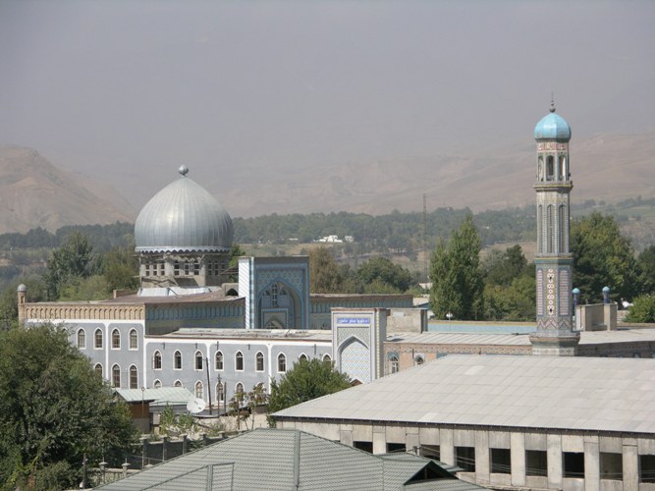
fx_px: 2838
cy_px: 246
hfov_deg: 13.2
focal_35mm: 150
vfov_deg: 9.9
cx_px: 328
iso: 100
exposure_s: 1/1242
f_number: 3.9
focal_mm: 37.7
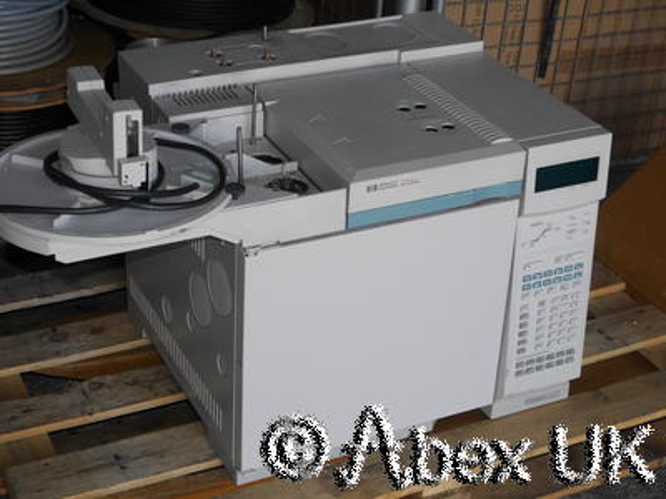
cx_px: 333
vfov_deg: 22.3
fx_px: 1270
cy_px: 250
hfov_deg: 29.4
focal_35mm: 66
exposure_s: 1/320
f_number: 10
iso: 3200
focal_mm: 33
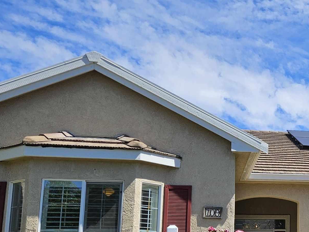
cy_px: 165
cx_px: 357
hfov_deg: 28.9
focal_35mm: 59
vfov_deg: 24.6
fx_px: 527
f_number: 1.8
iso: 25
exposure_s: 1/2593
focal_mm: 5.4
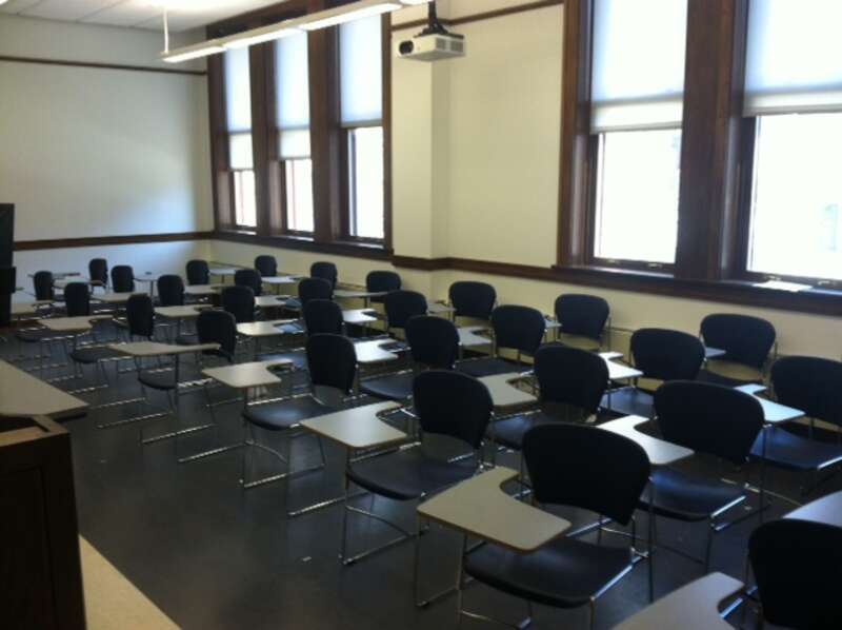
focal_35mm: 35
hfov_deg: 52.7
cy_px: 315
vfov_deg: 40.6
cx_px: 421
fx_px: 850
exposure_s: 1/15
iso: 80
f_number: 2.8
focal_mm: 3.85
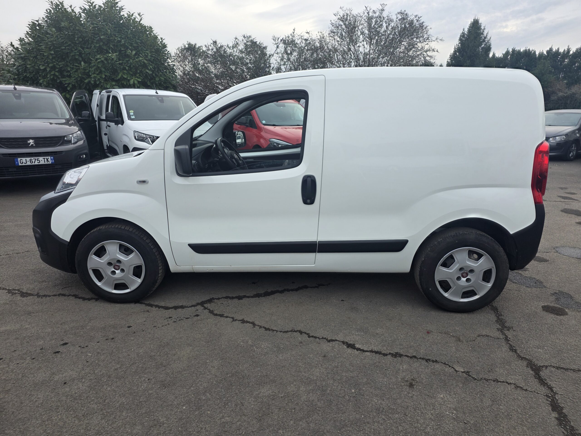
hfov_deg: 73.9
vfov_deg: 58.9
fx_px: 386
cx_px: 290
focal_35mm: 23
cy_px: 218
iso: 32
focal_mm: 6.25
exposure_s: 1/180
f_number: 1.7
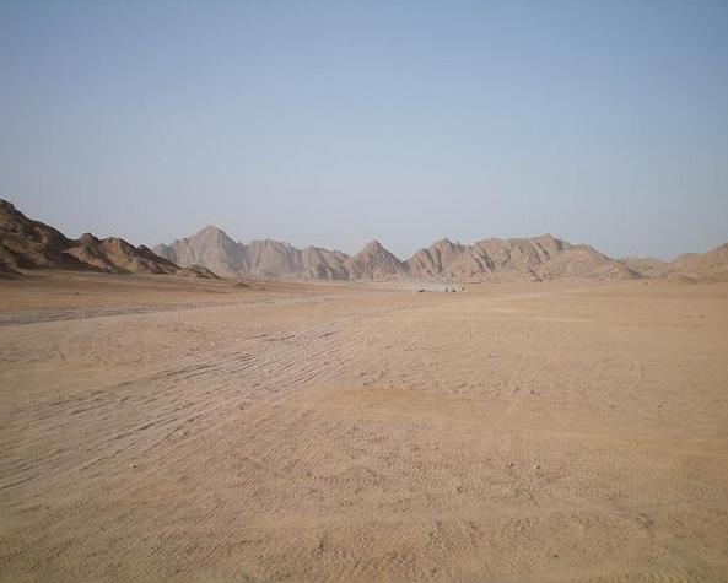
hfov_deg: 45.8
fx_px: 862
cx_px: 373
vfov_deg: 37.4
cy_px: 292
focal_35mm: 40
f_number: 4.6
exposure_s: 1/500
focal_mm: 6.3
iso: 64
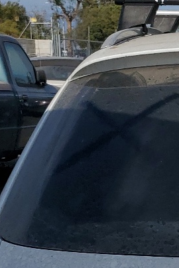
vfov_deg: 18.0
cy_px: 331
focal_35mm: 107
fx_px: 797
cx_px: 326
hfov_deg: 11.8
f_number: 1.5
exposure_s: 1/10000
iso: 50
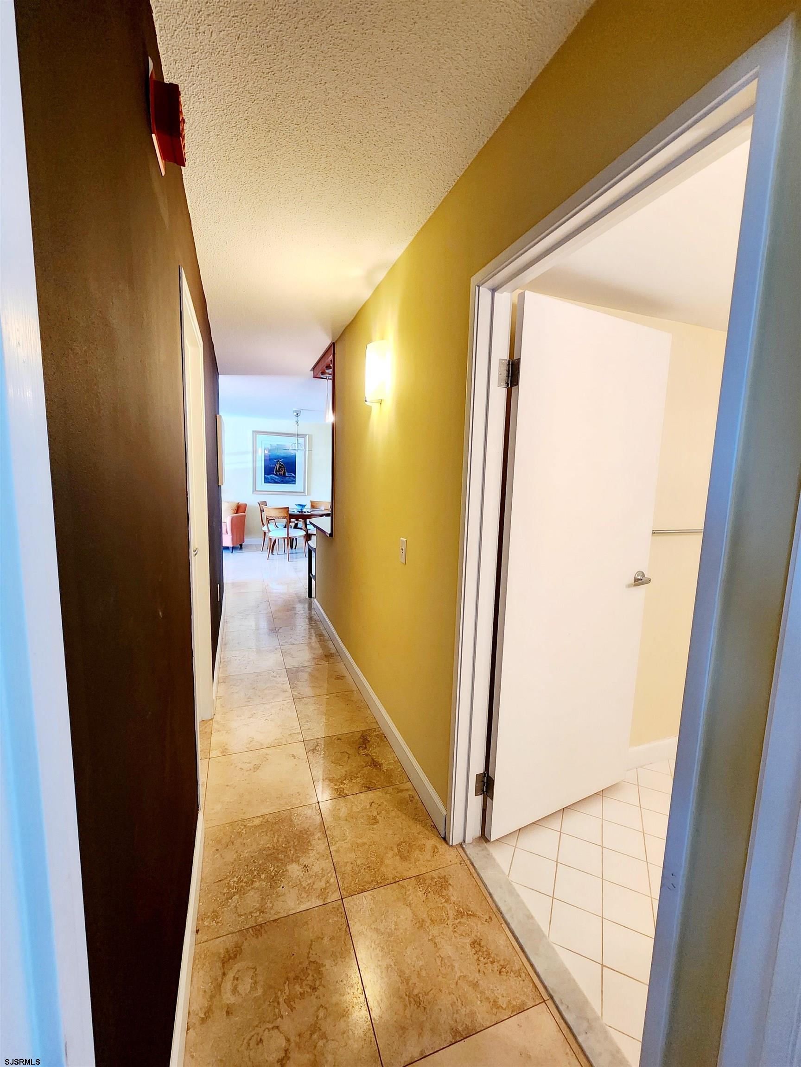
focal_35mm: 13
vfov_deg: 106.2
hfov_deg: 89.9
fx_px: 401
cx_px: 400
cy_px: 534
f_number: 2.2
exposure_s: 1/60.2
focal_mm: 2.2
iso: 320
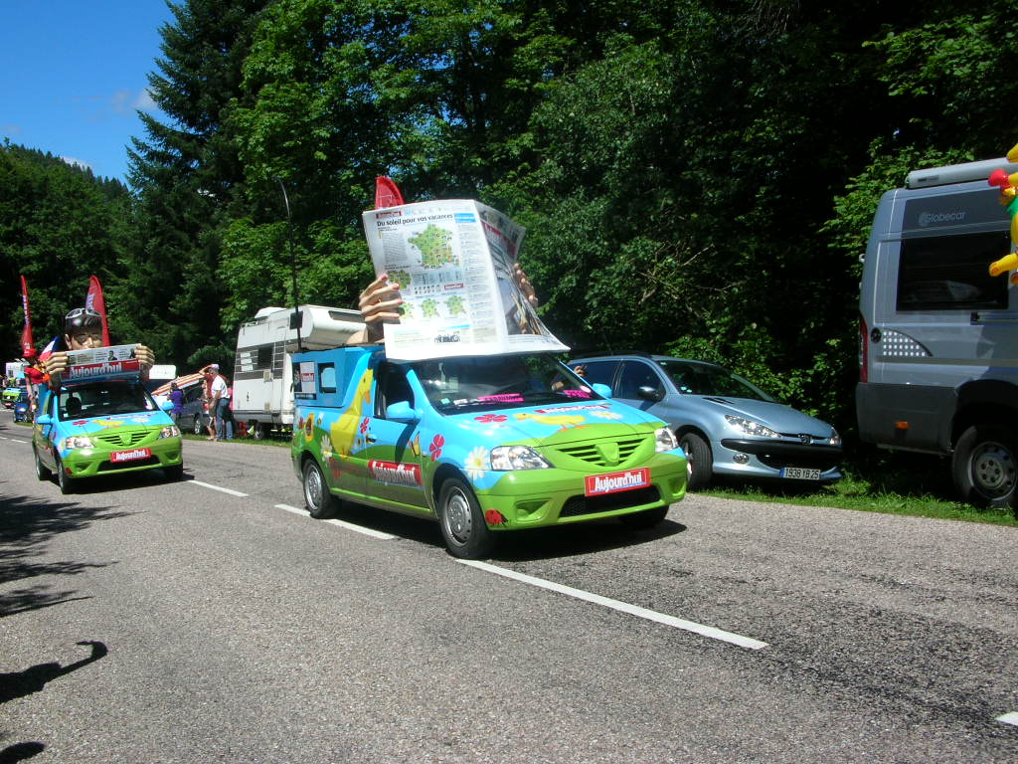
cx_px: 509
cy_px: 382
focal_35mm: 35
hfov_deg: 52.6
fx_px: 1029
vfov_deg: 40.7
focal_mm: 5.8
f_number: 5.6
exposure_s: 1/353
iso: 50
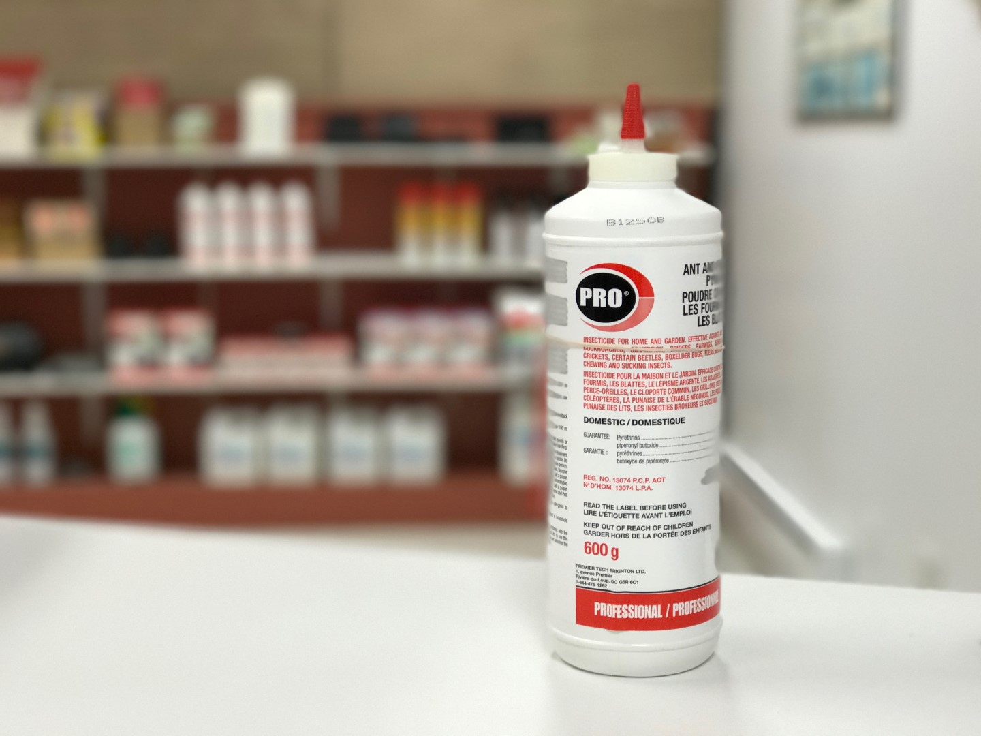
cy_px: 368
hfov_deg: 33.8
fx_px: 1615
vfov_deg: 25.7
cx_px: 490
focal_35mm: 57
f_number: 2.8
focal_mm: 6.6
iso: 100
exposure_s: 1/60
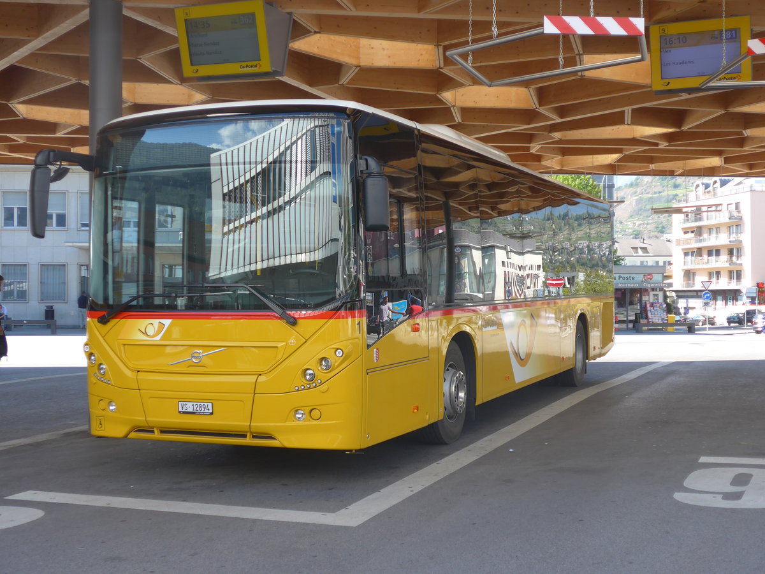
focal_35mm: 46
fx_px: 1017
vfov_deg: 31.5
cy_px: 287
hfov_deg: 41.2
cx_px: 382
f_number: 3
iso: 80
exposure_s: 1/250
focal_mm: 9.5
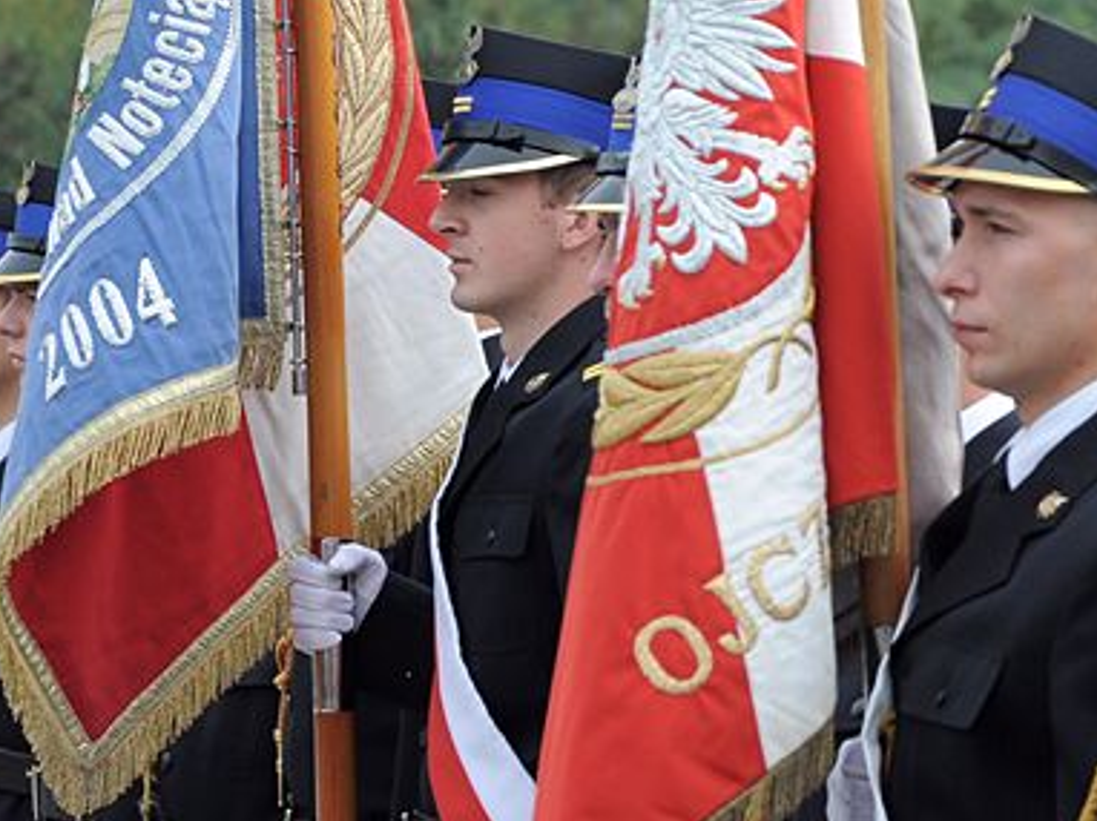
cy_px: 487
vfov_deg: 4.4
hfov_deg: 5.9
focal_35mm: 337
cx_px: 1037
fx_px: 10675
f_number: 5.6
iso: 500
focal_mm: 105
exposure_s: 1/500
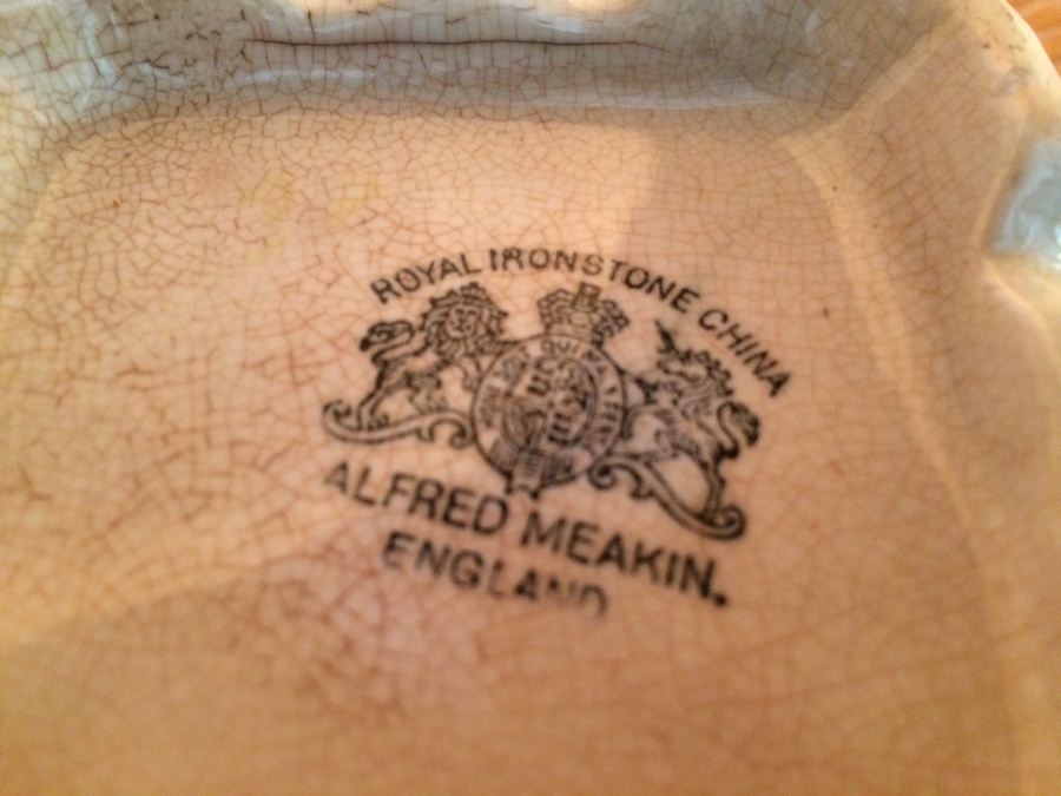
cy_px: 398
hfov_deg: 60.0
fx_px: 920
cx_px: 530
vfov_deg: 46.8
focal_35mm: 30
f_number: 2.2
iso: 320
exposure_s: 1/24
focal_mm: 4.12
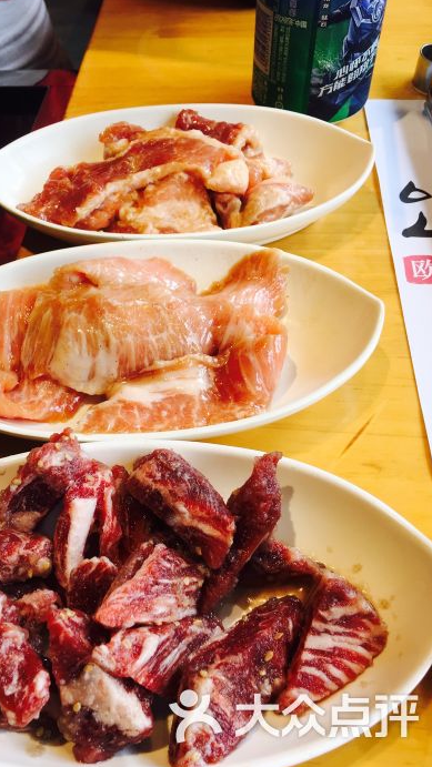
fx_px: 651
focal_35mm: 32
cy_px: 385
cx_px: 156
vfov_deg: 61.0
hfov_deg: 36.4
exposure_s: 1/100
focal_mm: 4.15
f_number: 2.2
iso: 25
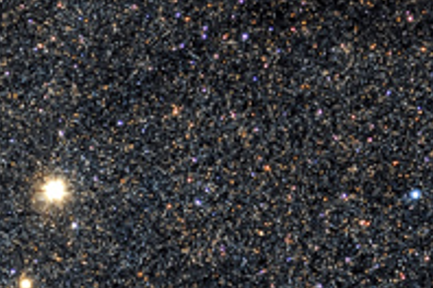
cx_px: 518
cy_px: -364
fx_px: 12599
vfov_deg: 1.3
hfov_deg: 2.0
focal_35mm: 1048
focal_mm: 135
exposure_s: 480
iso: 800
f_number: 4
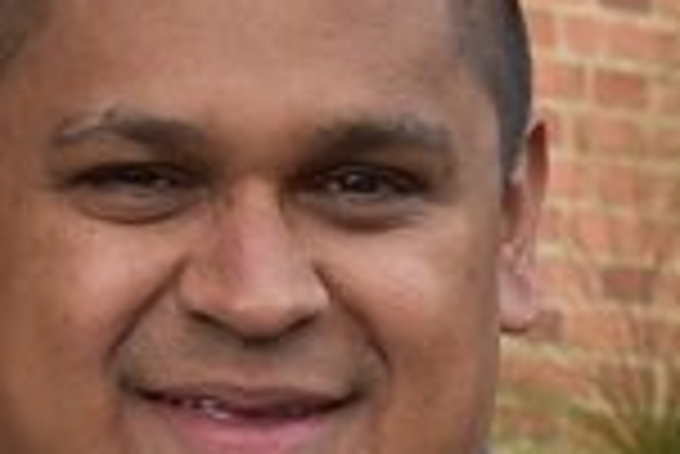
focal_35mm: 286
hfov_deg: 7.2
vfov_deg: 4.8
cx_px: 261
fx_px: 5407
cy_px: 476
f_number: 8
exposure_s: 1/500
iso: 800
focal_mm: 38
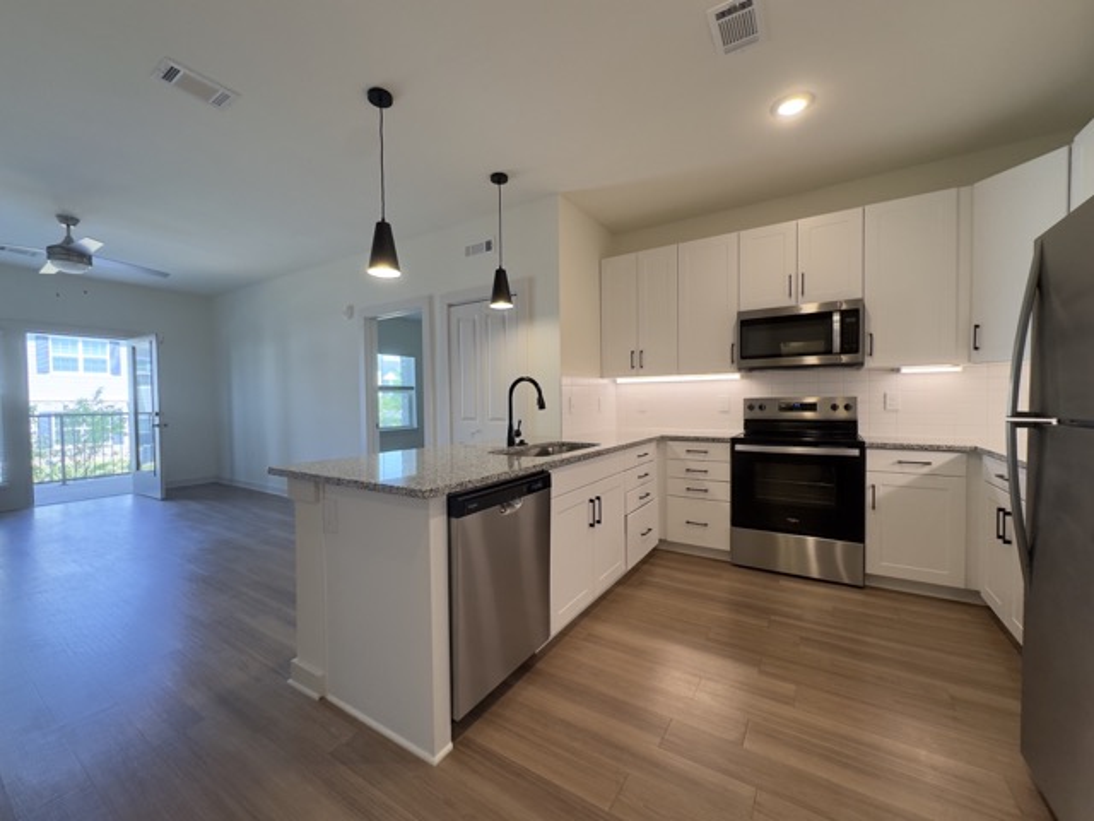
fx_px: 442
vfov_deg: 85.7
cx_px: 547
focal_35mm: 14
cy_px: 410
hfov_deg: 102.1
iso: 160
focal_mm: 2.22
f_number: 2.2
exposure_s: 1/120
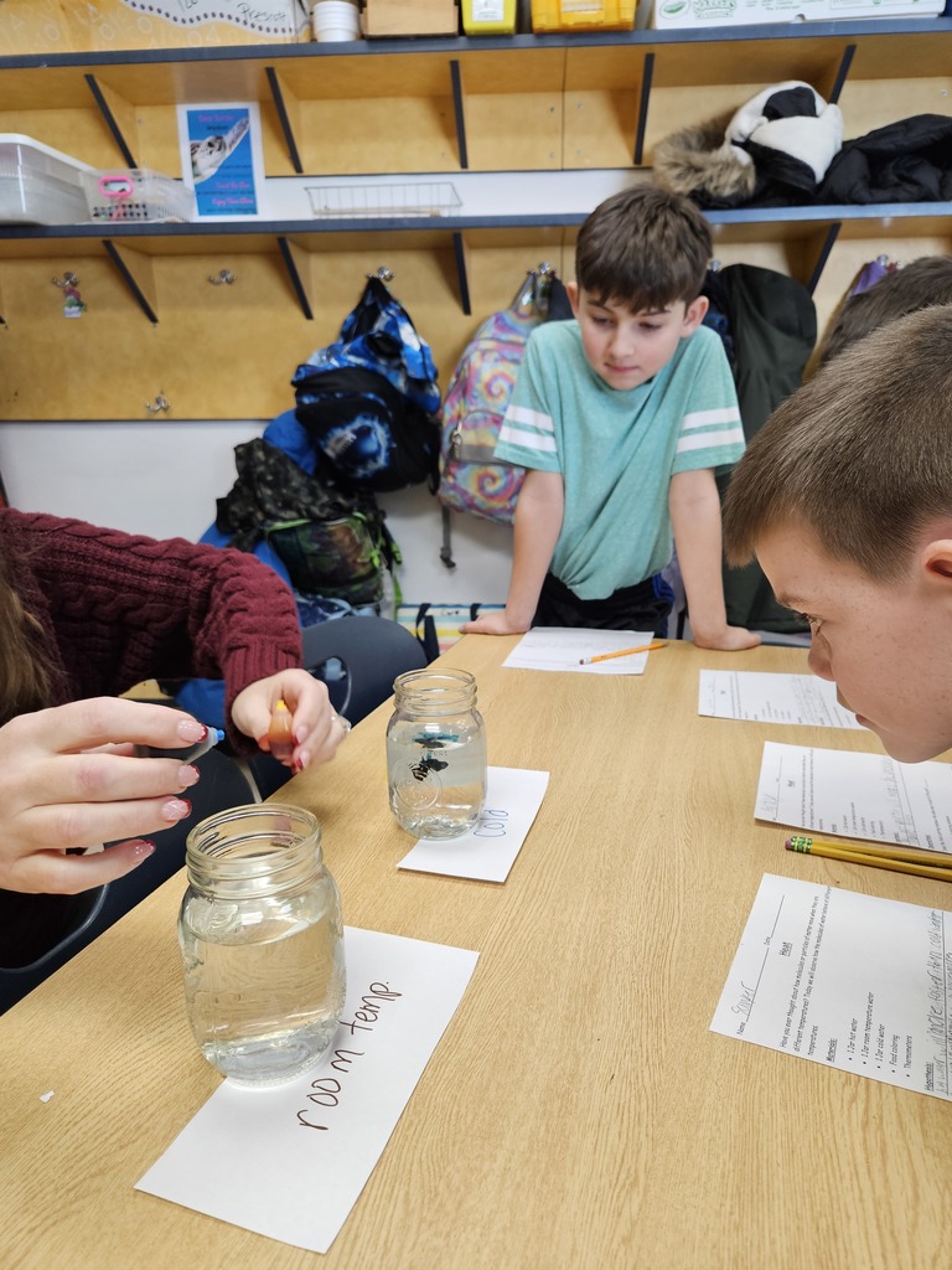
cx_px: 476
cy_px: 635
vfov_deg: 73.9
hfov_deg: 58.9
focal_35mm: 23
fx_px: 843
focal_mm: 5.4
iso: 250
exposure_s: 1/120
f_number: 1.8
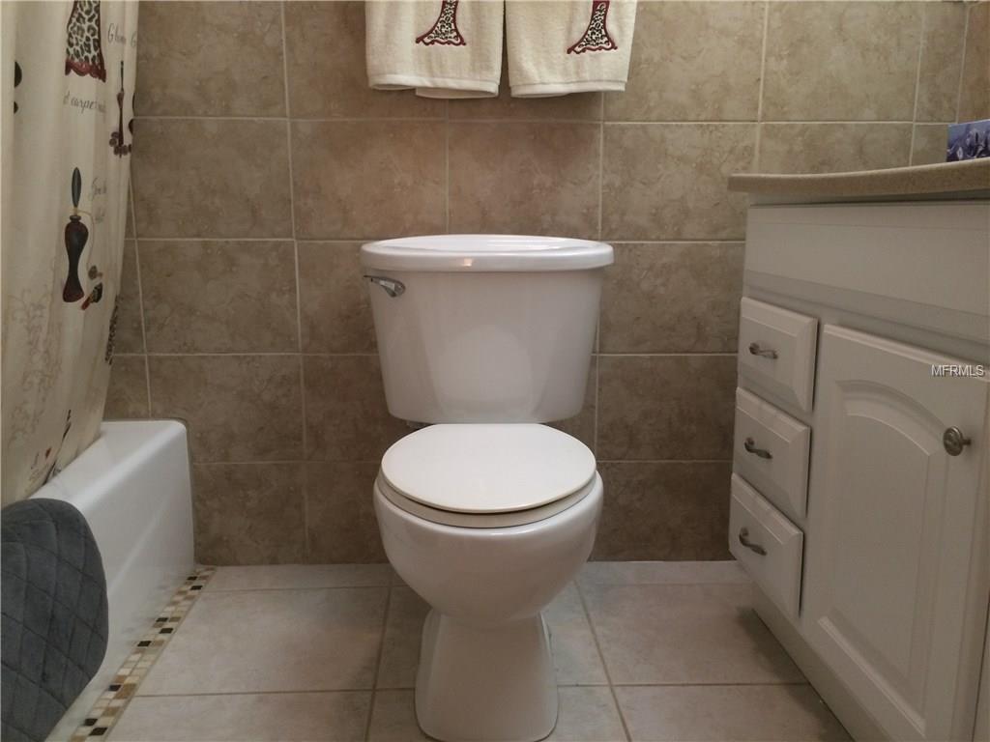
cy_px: 371
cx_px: 495
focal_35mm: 29
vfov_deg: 48.2
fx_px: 829
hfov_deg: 61.7
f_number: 2.2
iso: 125
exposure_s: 1/30
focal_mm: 4.15
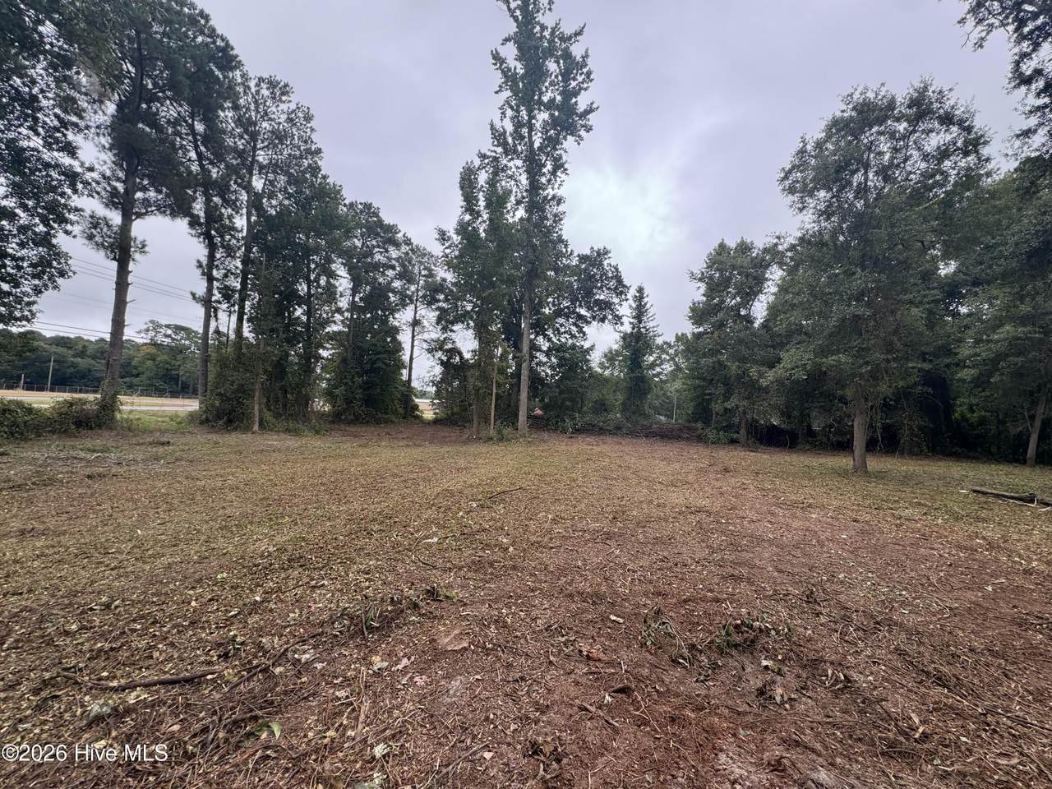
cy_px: 394
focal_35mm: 14
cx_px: 526
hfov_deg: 102.1
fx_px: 425
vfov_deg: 85.7
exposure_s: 1/142
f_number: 2.2
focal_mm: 2.22
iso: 40
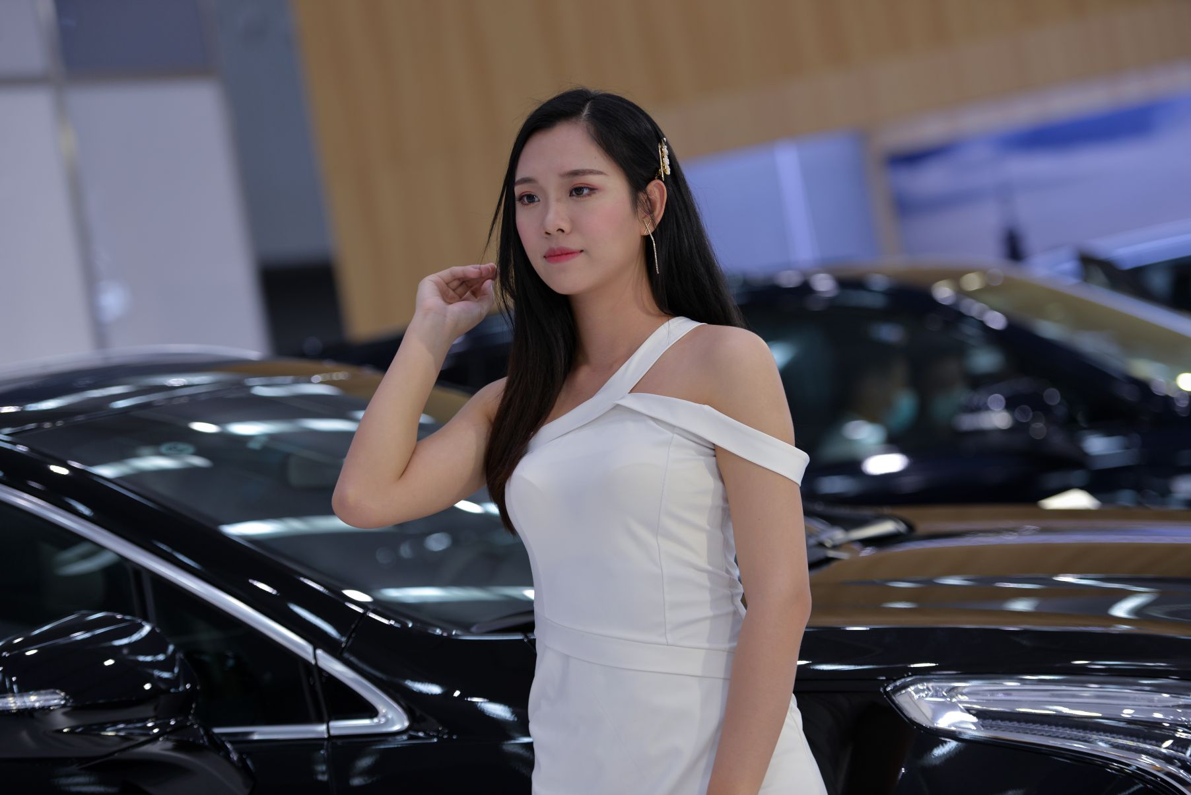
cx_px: 596
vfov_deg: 12.5
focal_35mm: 110
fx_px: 3640
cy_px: 398
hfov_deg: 18.6
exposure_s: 1/160
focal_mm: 110
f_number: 2.8
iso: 200
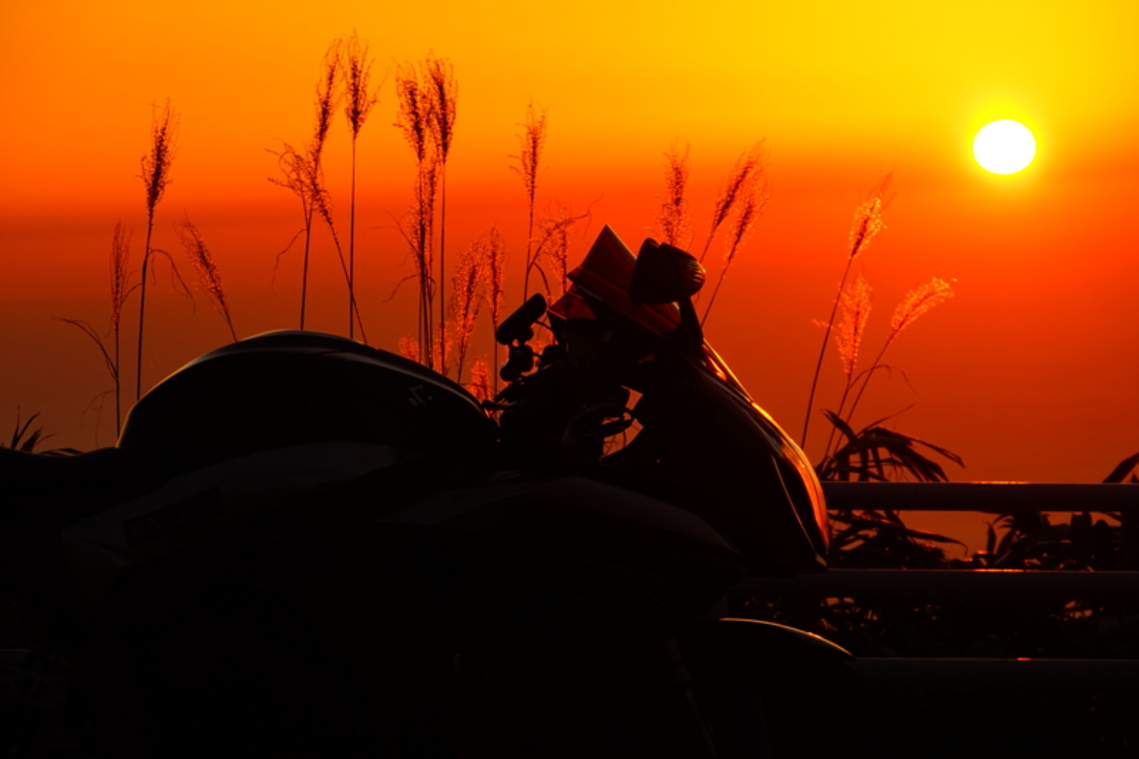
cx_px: 570
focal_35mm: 180
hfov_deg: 11.4
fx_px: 5693
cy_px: 380
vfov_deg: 7.6
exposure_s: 1/250
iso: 100
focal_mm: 120
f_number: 7.1
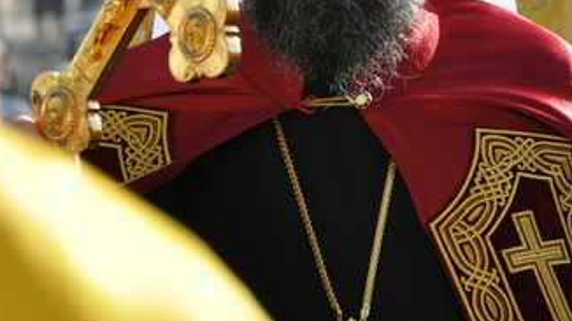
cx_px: 228
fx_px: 4912
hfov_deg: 6.7
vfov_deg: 3.7
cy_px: -51
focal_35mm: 324
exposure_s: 1/640
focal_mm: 105
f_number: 6.3
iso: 200
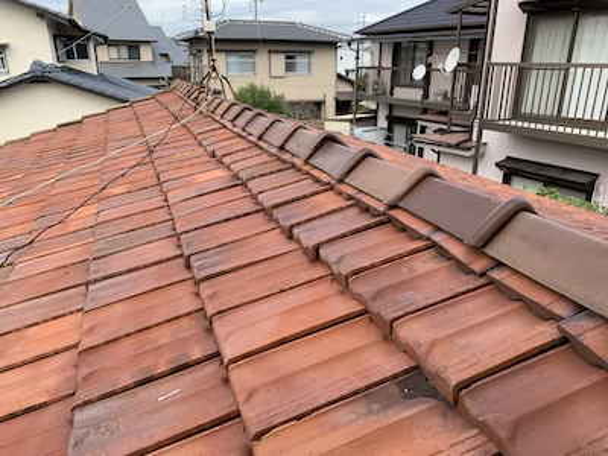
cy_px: 228
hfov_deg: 67.3
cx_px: 304
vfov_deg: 53.1
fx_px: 457
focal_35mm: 26
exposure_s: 1/450
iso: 25
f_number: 1.8
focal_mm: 4.25
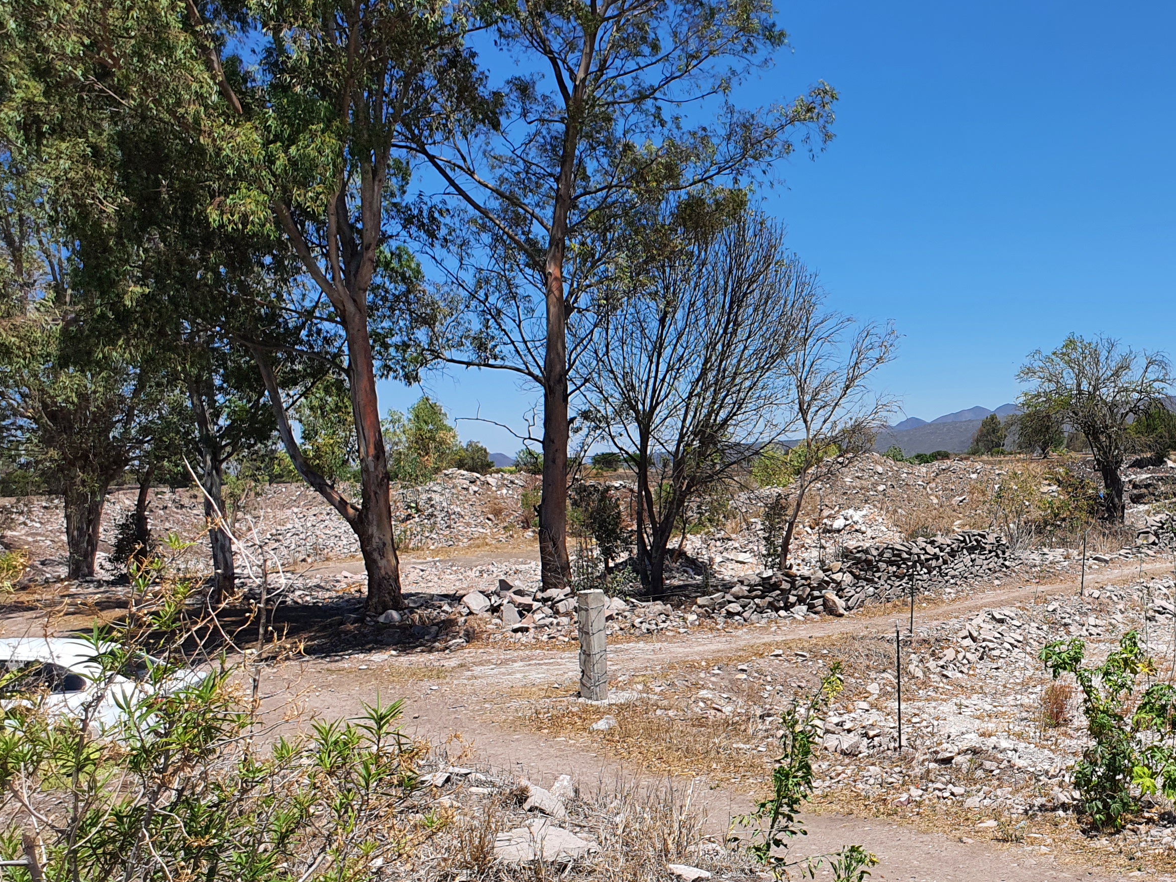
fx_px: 1529
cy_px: 503
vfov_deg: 32.1
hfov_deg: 40.2
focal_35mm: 45
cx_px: 958
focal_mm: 4.3
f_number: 2.4
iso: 50
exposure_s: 1/1708
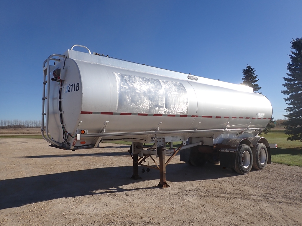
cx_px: 151
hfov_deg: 69.4
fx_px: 218
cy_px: 113
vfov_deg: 54.9
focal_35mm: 25
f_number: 8
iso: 100
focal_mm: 4.5
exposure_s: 1/250
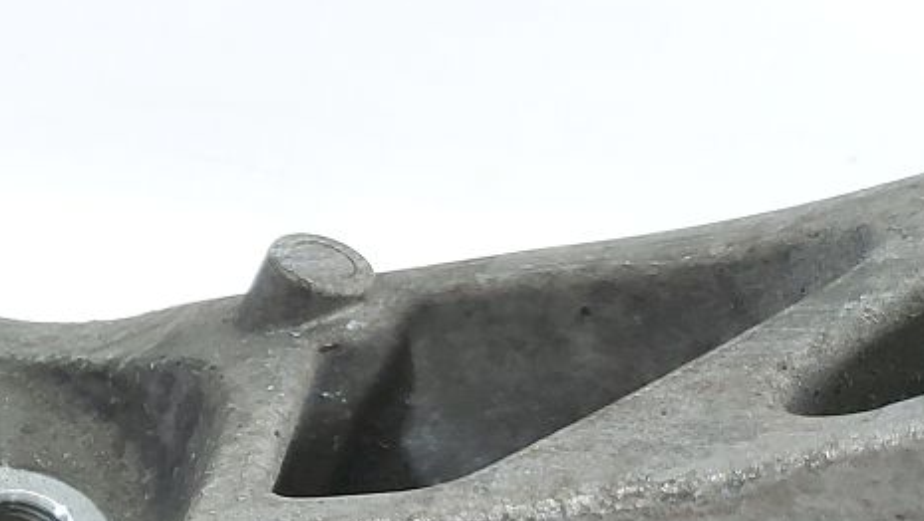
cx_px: -404
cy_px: 483
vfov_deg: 15.3
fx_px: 1912
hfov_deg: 22.8
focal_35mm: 78
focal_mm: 5.23
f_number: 1.8
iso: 100
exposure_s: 1/50
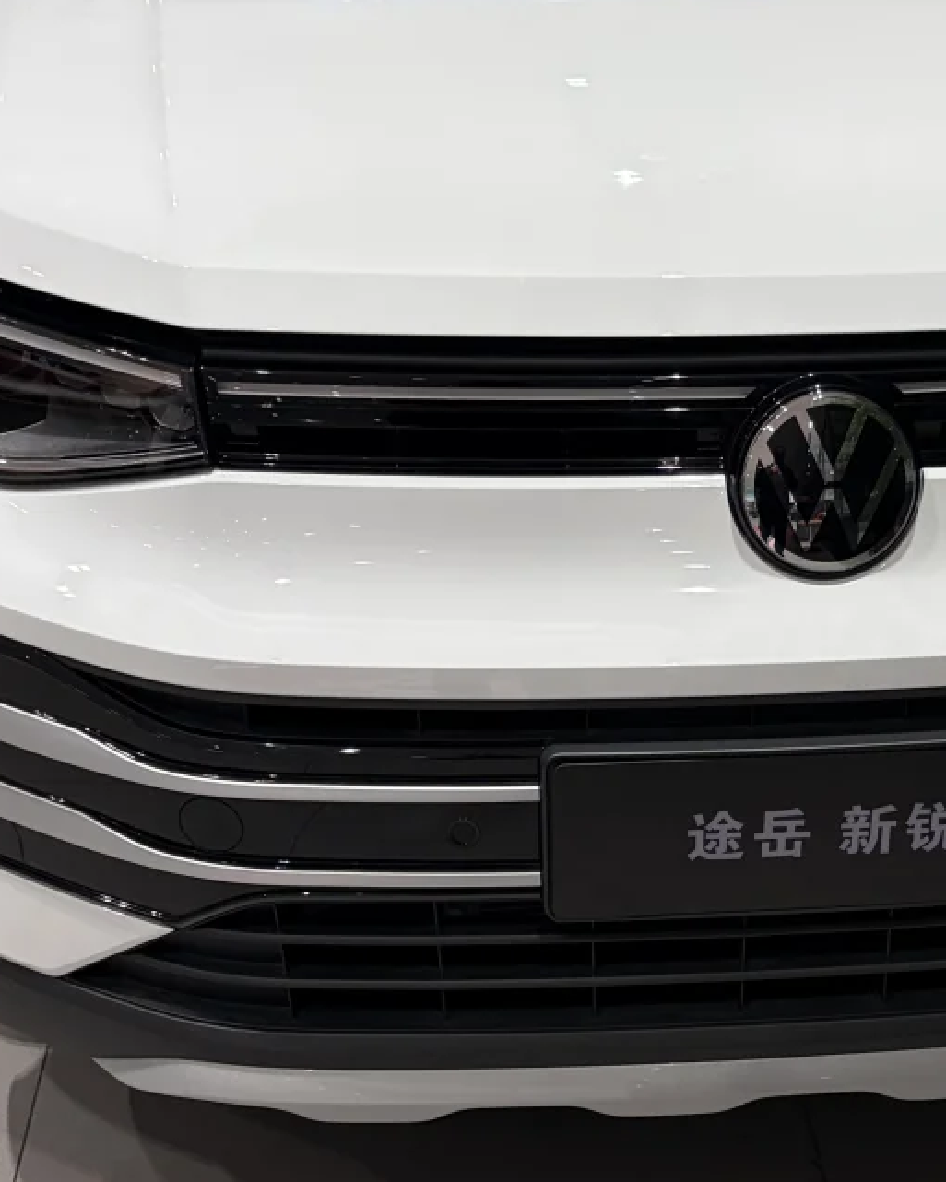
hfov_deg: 26.4
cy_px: 728
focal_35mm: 57
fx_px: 1994
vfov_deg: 32.9
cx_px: 703
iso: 100
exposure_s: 1/121
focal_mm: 5.96
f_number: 1.6
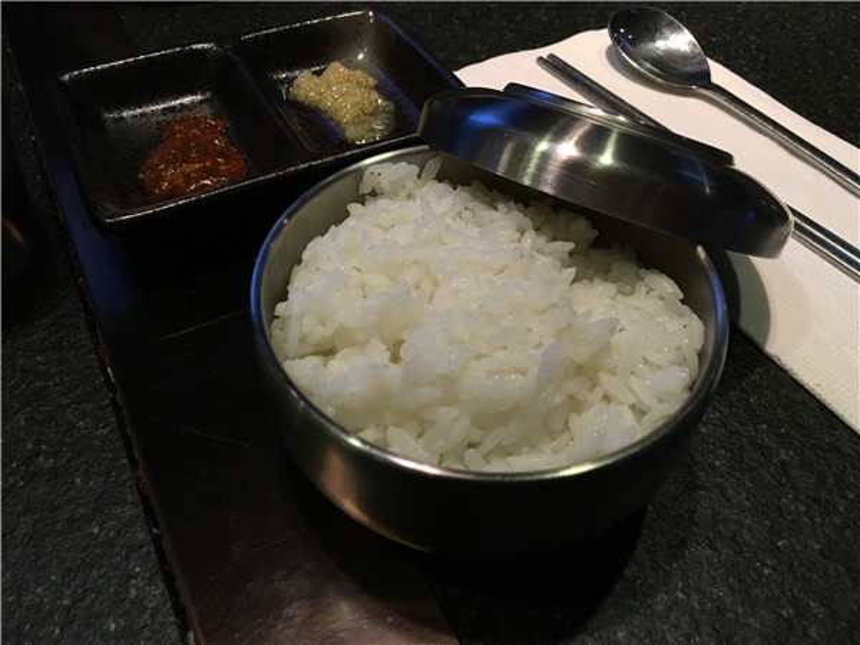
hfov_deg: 61.7
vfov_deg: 48.2
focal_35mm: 29
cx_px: 430
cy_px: 322
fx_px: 720
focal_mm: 4.15
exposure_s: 1/30
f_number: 2.2
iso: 125
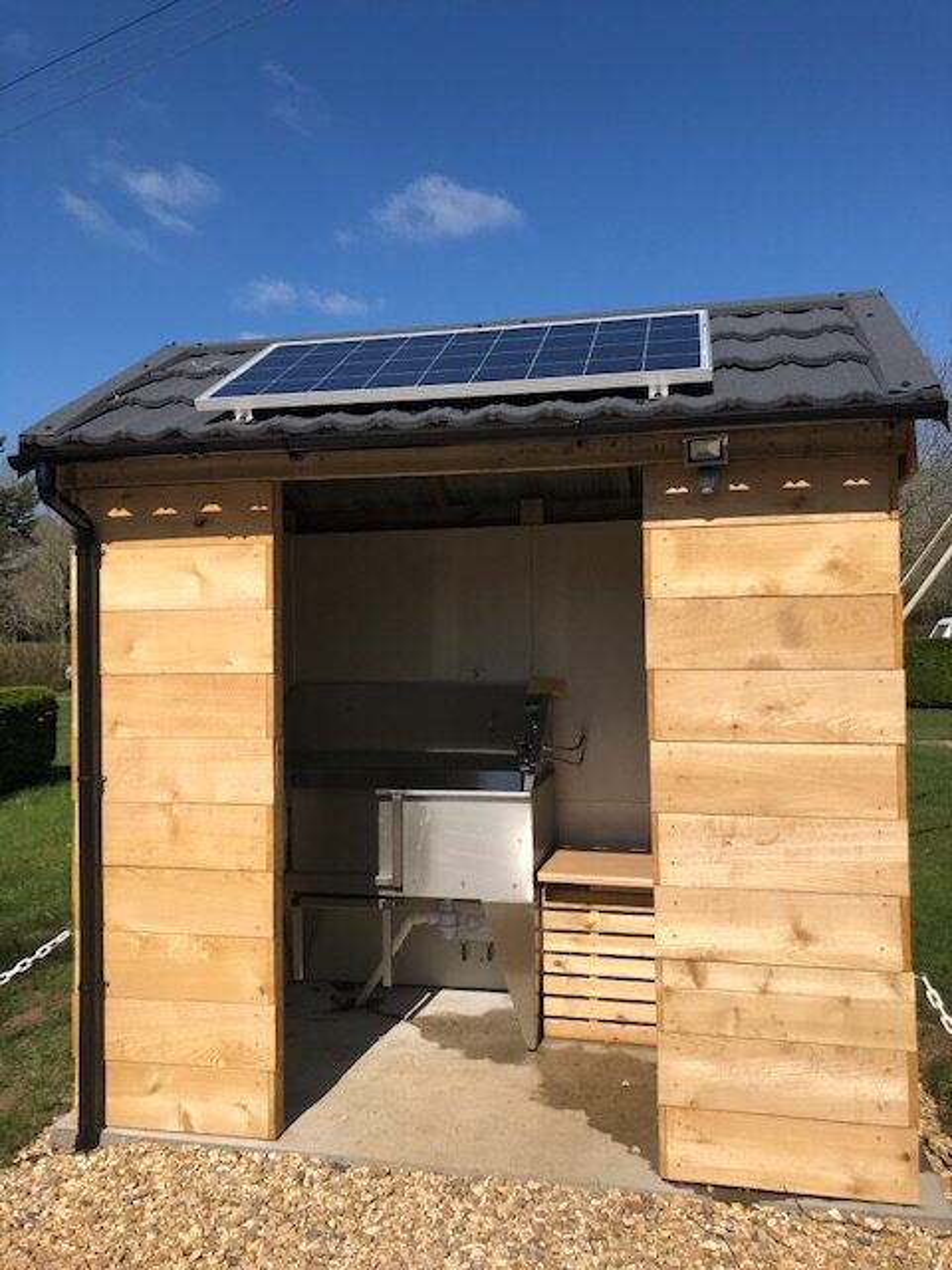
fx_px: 1027
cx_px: 476
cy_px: 635
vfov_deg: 63.4
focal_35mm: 28
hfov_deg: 49.7
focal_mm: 3.99
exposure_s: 1/3003
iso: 20
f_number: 1.8
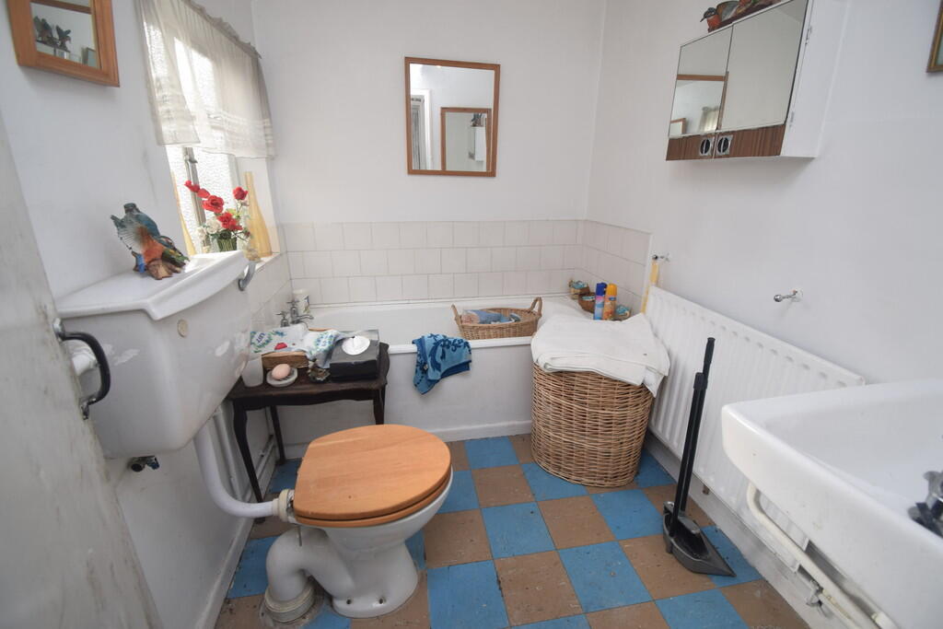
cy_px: 314
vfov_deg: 77.3
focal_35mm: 15
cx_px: 472
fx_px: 393
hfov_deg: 100.4
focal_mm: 10
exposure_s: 1/125
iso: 400
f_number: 5.6
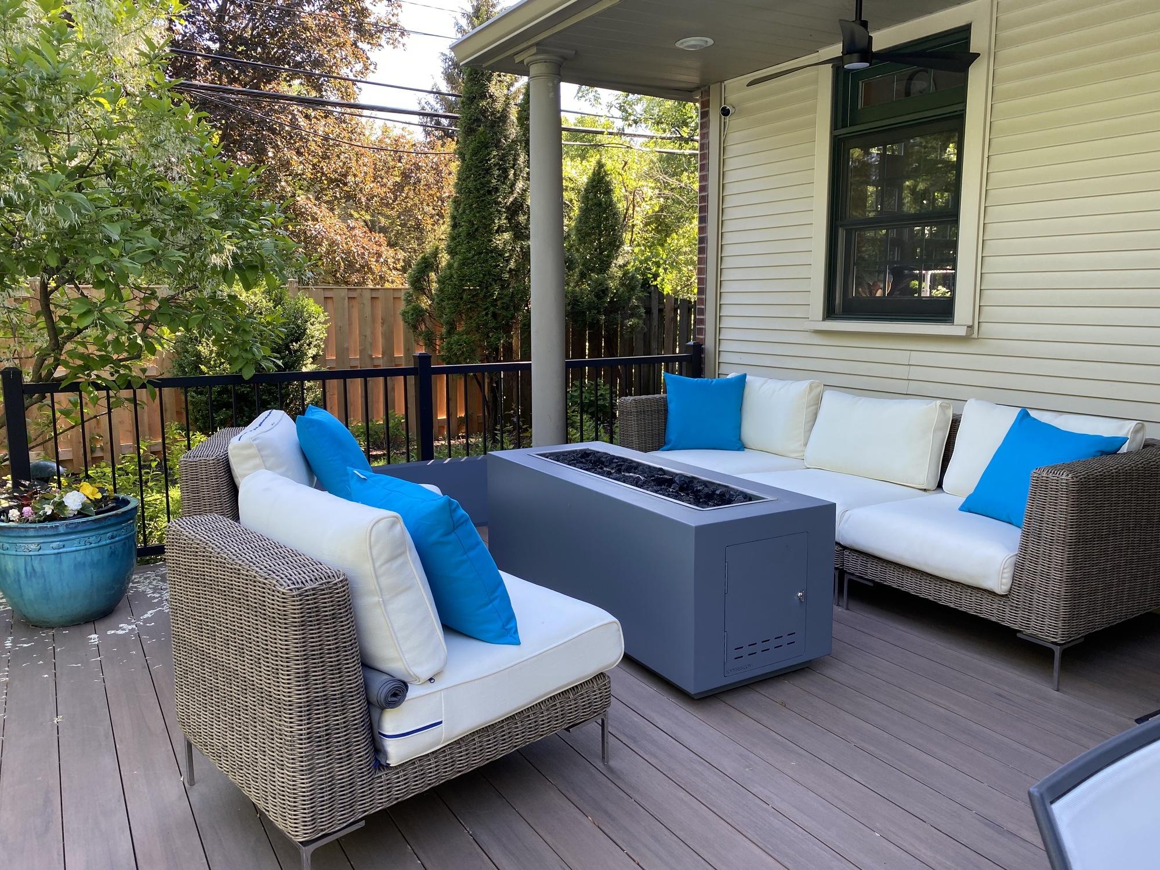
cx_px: 580
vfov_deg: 53.1
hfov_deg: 67.3
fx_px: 871
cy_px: 435
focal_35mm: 26
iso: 32
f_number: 1.8
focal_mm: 4.25
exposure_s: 1/122
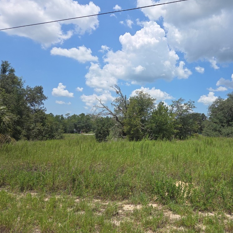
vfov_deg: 57.3
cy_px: 118
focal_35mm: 28
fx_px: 213
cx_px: 150
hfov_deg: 56.4
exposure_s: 1/2094
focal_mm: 5.4
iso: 25
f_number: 1.8
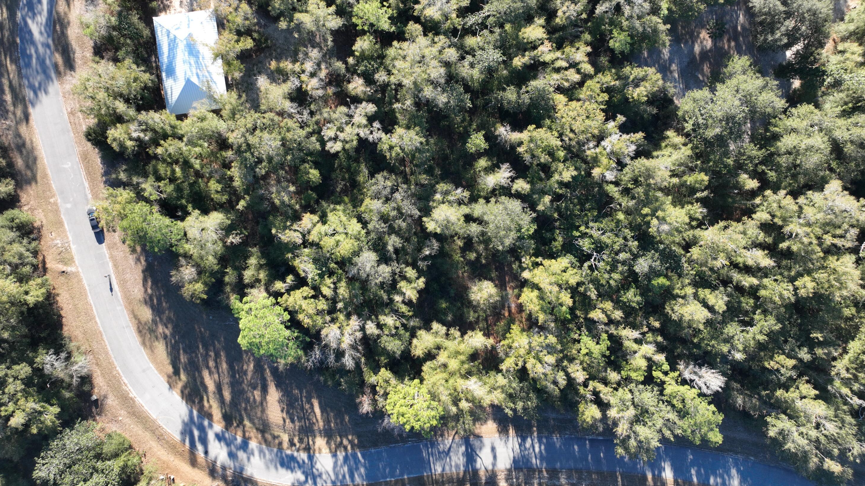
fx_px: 619
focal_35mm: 27
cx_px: 422
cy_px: 208
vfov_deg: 42.8
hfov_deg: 69.9
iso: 100
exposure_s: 1/320
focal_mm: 12.29
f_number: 2.8
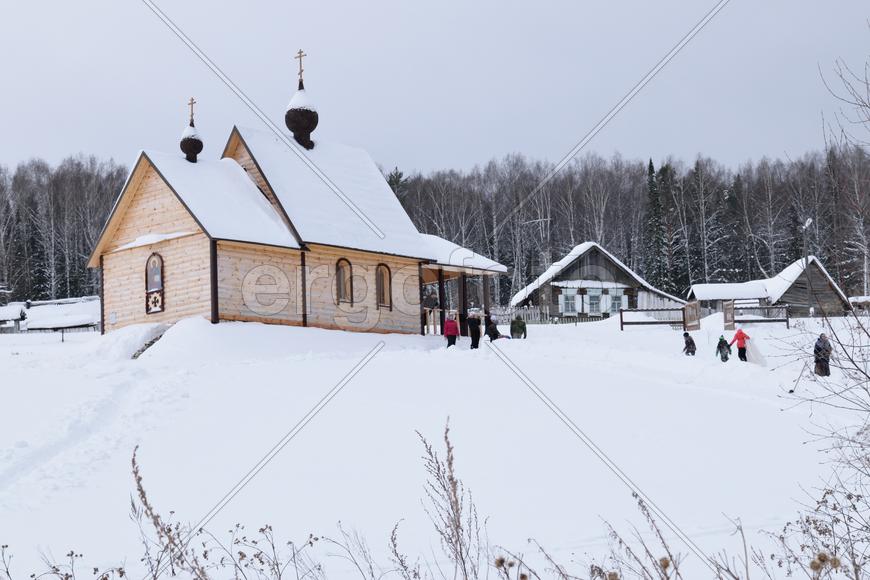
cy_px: 290
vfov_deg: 16.6
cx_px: 435
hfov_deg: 24.6
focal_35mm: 82
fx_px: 1994
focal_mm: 55
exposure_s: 1/80
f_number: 11
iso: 400
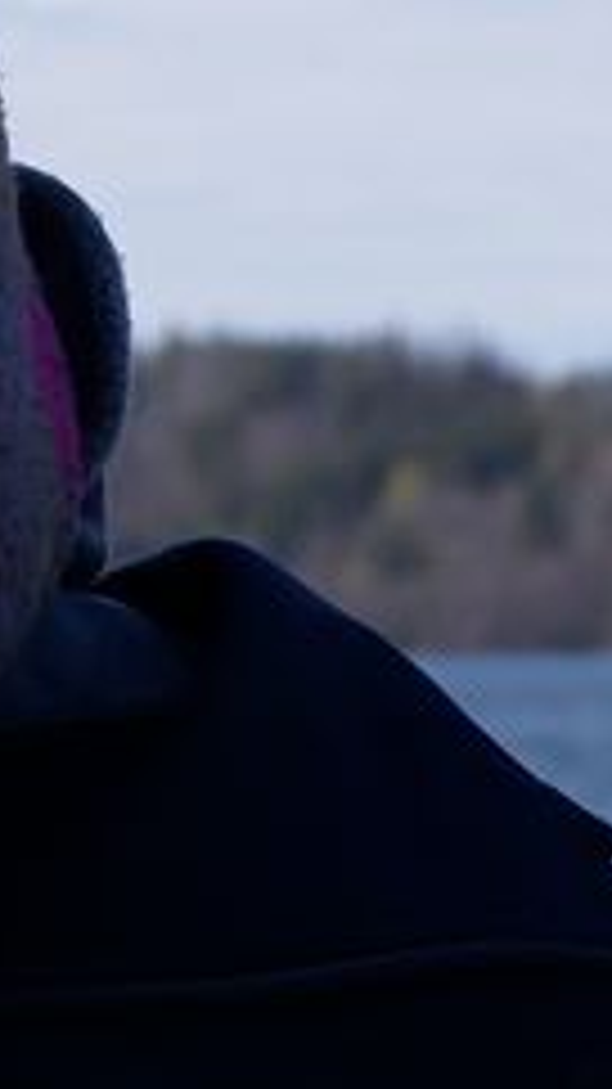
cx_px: -1710
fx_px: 14031
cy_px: 122
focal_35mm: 486
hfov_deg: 2.4
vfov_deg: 4.4
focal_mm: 37.4
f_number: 8
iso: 400
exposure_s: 1/900
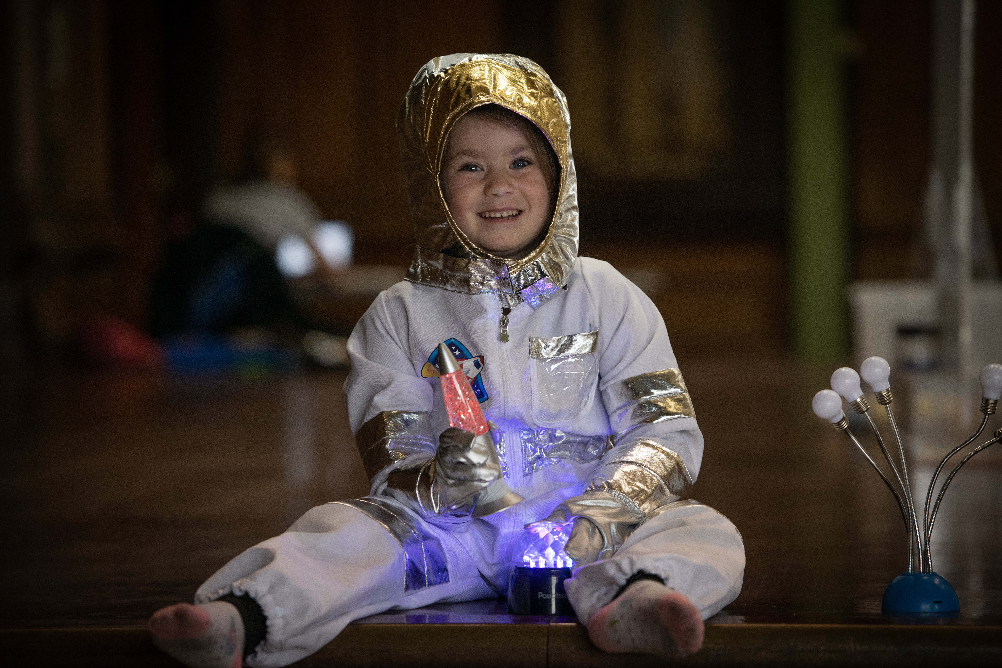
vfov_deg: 9.1
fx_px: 4175
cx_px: 501
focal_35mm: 150
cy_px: 334
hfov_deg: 13.7
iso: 1600
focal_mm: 150
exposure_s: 1/250
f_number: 3.5
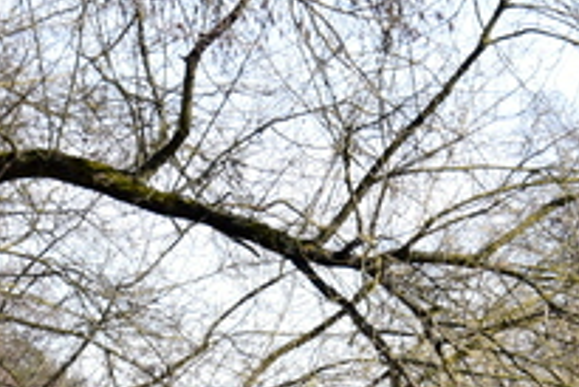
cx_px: 455
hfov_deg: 6.7
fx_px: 4909
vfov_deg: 4.5
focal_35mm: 305
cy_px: 749
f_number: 9
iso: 400
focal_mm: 52
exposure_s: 1/160
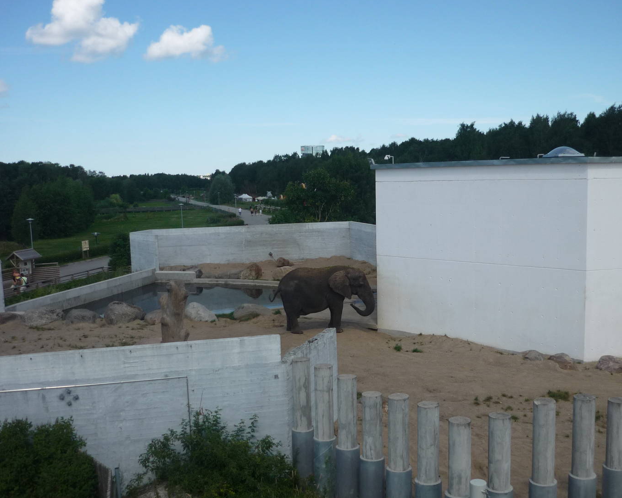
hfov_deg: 47.9
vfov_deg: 39.2
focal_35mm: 38
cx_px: 337
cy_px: 261
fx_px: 700
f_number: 8
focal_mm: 5.5
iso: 100
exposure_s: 1/160
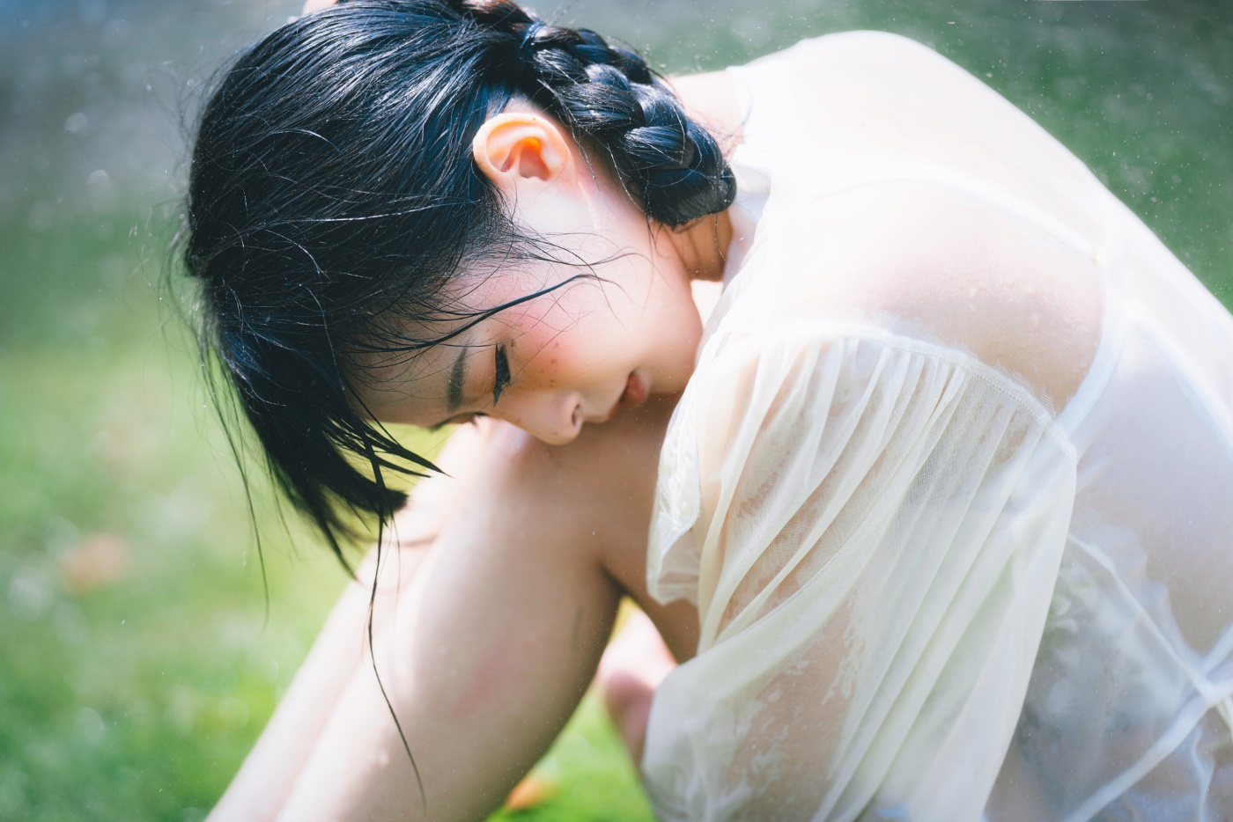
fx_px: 4624
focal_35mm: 135
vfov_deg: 10.2
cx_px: 616
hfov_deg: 15.2
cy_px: 411
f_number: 1.8
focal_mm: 135
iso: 100
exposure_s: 1/1600
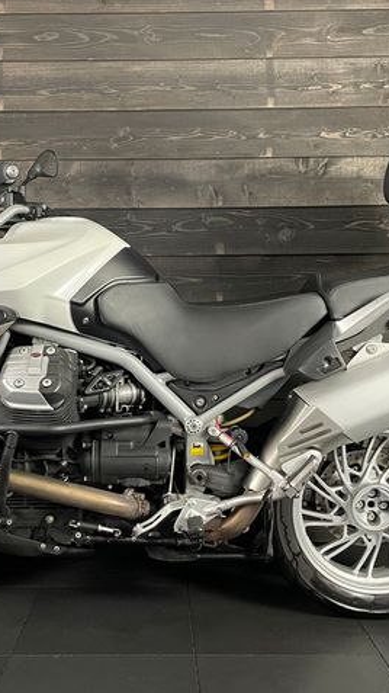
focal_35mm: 38
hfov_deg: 31.0
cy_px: 347
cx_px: 142
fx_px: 697
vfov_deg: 52.8
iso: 400
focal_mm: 4.2
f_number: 1.6
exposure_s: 1/50
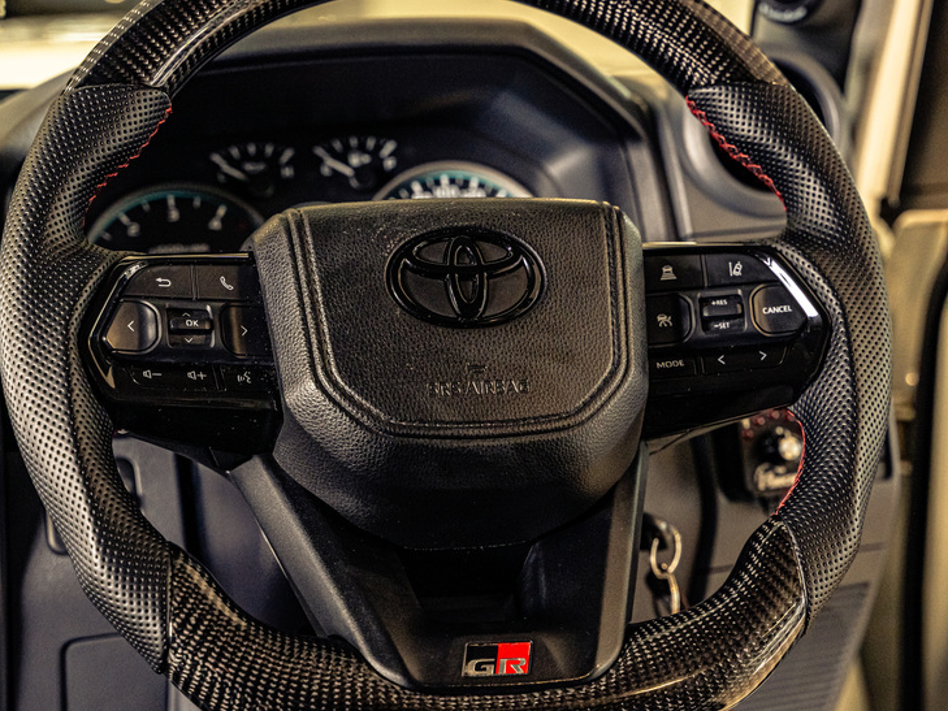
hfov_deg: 22.0
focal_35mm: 89
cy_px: 337
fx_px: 2438
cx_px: 503
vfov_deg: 16.6
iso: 1600
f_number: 4
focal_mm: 66
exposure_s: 1/200
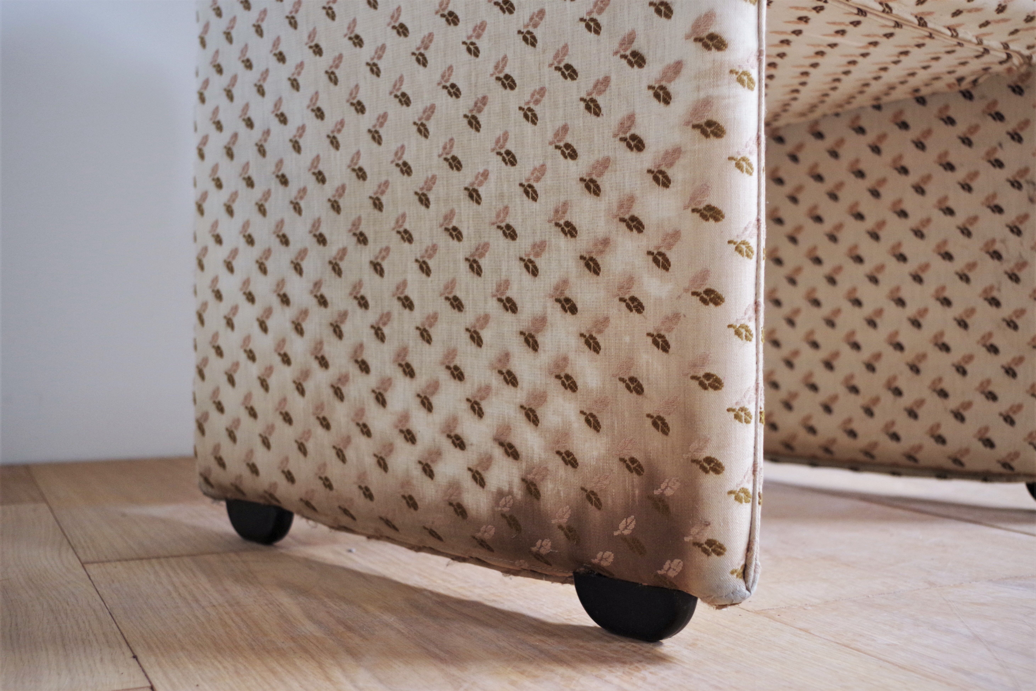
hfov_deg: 46.4
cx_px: 518
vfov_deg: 31.9
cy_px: 346
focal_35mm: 42
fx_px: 1209
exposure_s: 1/60
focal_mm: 28.13
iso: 800
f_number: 4
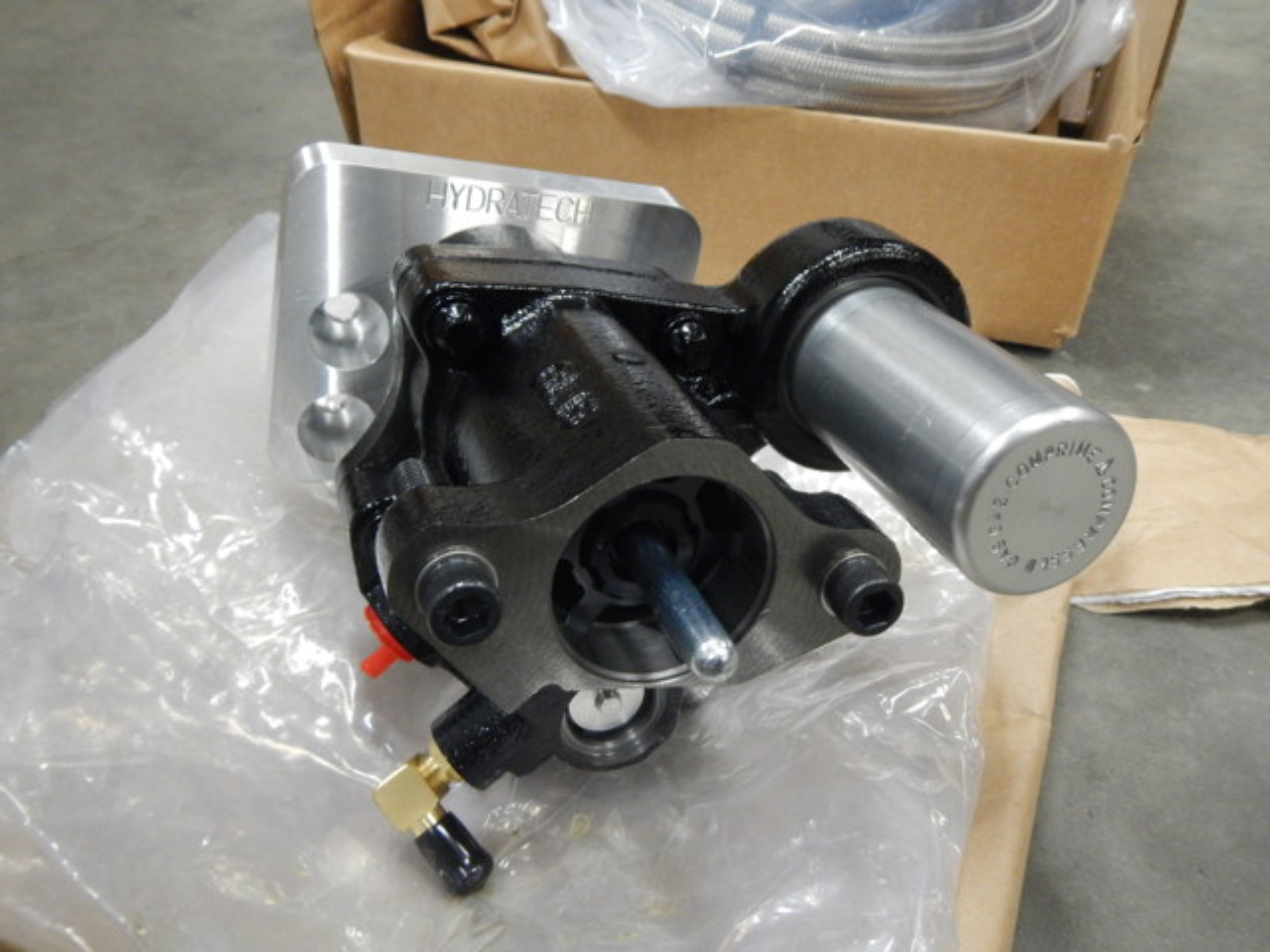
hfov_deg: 55.4
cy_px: 476
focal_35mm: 33
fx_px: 1211
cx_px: 635
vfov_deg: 42.9
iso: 400
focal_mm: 5.9
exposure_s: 1/15
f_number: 3.9
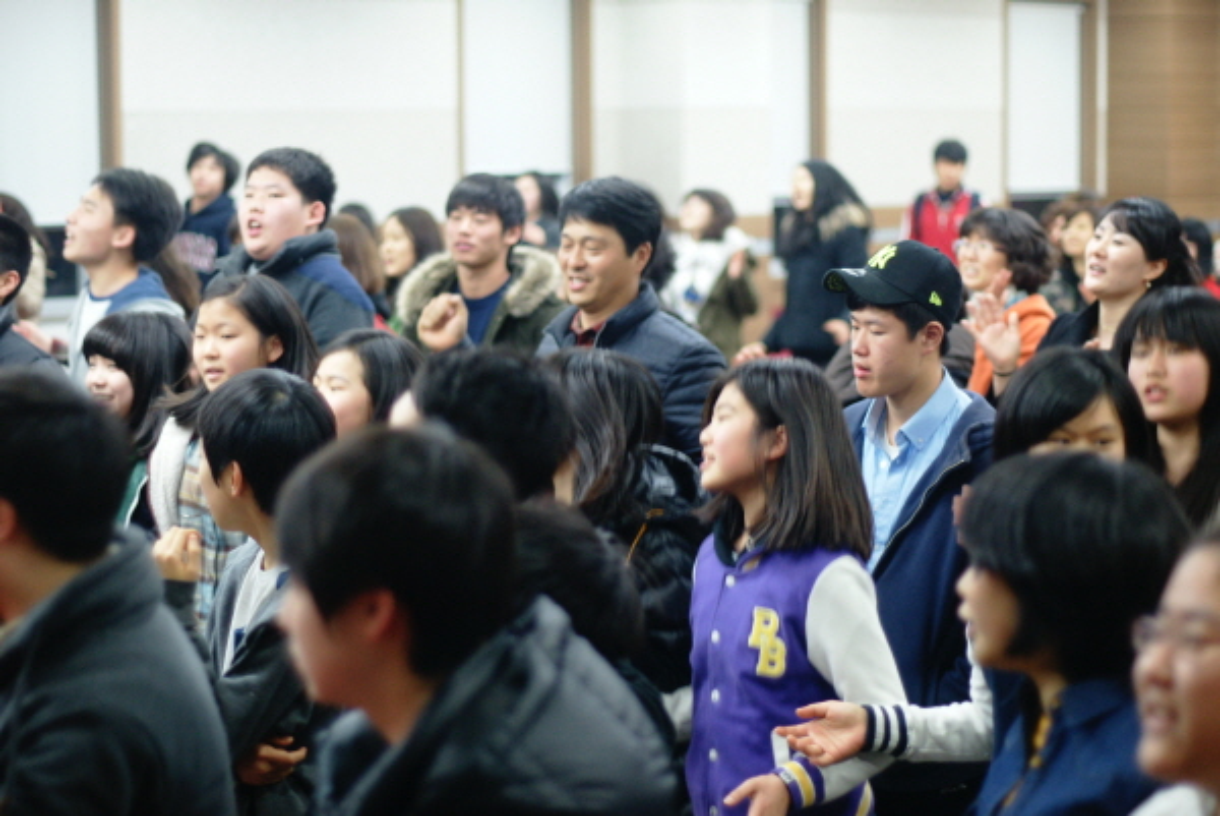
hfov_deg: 27.0
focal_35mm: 75
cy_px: 408
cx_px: 610
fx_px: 2543
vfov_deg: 18.2
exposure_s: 1/80
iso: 800
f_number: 1.6
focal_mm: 50
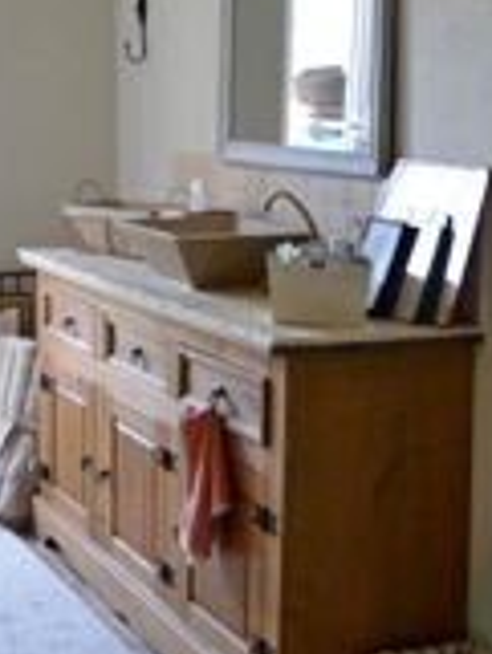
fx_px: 1192
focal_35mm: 63
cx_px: 18
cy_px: 187
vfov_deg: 30.3
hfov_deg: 22.5
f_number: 3.5
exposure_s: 1/60
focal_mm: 10
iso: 560
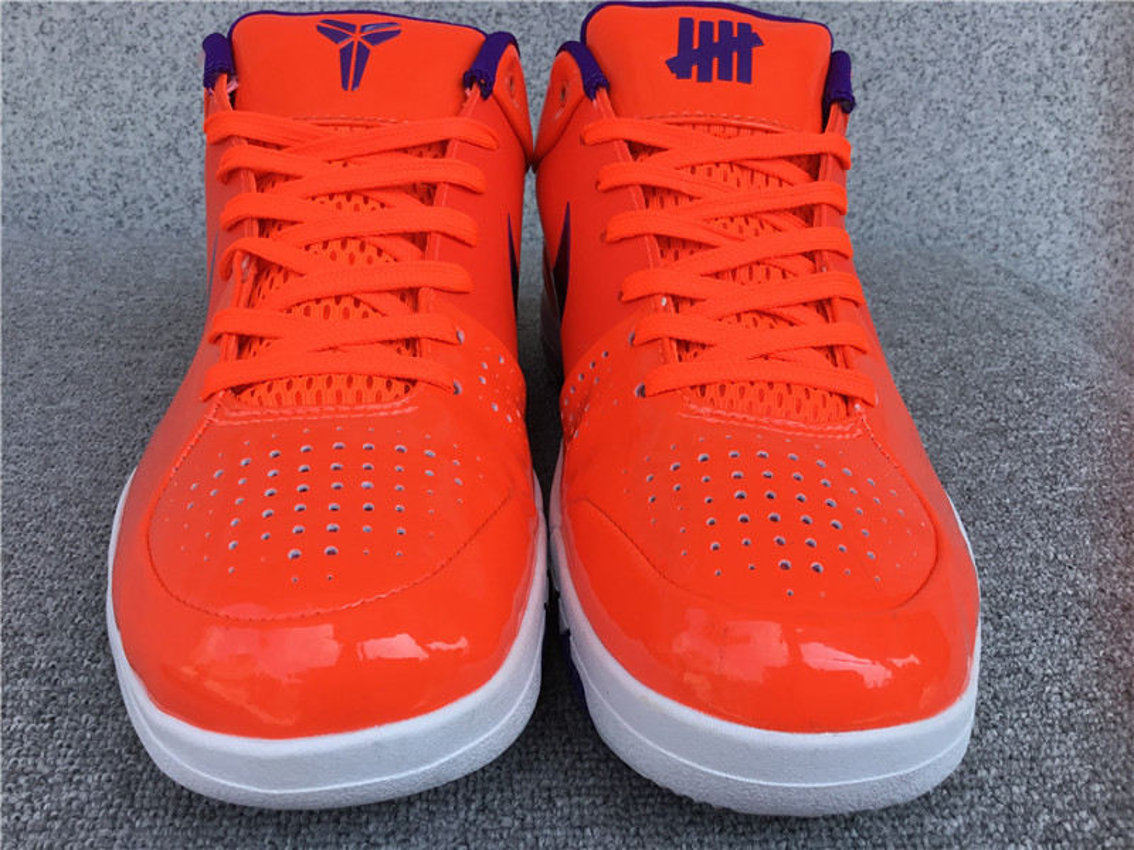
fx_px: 1016
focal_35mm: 31
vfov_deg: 45.4
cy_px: 425
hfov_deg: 58.4
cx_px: 567
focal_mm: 3.3
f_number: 2.4
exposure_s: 1/466
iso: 25
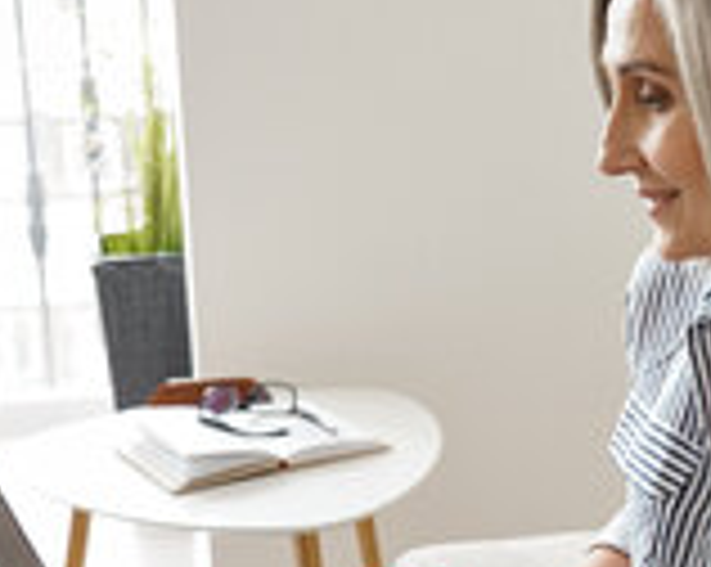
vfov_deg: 18.9
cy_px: 367
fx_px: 1702
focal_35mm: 81
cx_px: 590
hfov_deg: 23.2
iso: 2500
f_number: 5
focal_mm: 34
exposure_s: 1/200
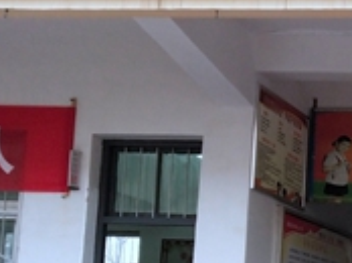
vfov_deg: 10.6
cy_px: 275
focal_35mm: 138
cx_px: 512
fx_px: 1401
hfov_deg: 13.6
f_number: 1.8
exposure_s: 1/100
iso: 63
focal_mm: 3.95
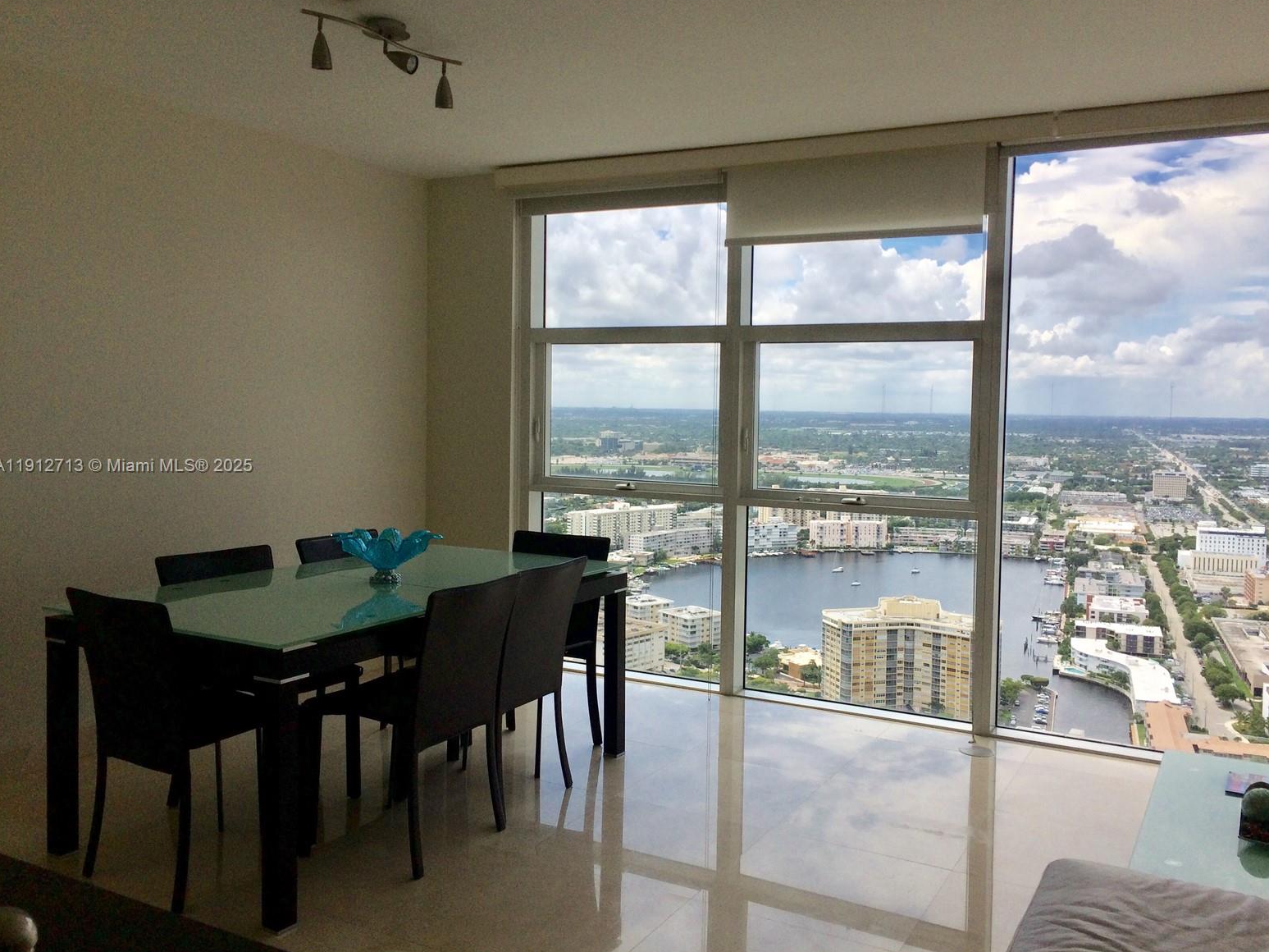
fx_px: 1100
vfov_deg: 46.8
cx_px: 646
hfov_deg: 60.0
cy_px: 467
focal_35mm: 30
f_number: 2.2
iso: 32
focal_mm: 4.15
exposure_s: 1/1282
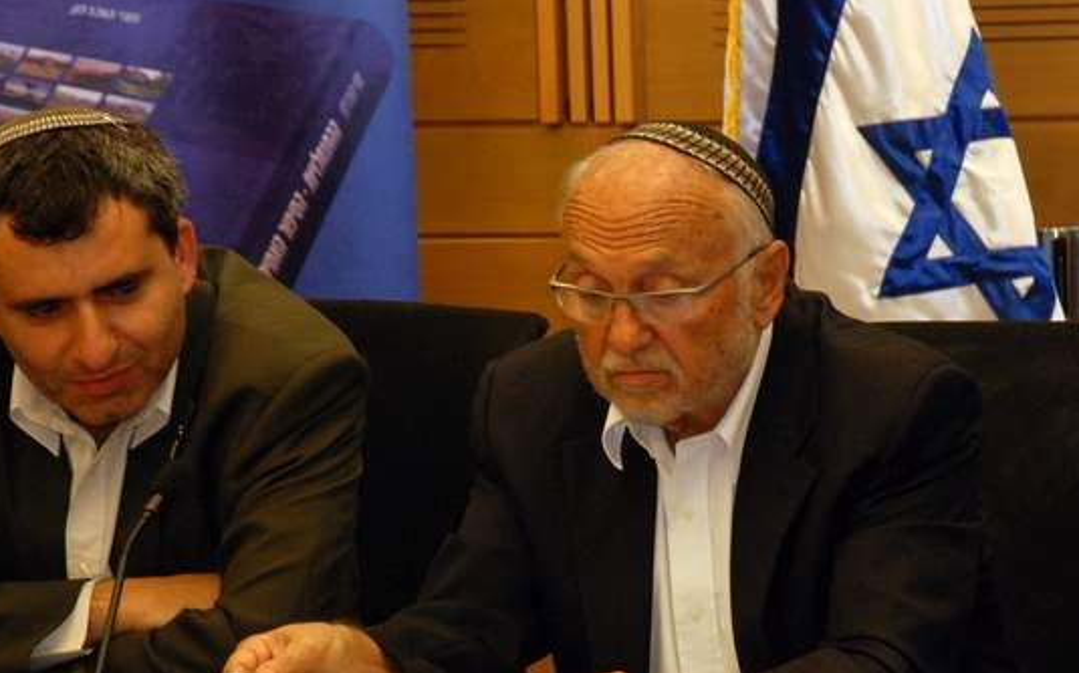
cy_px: 376
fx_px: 6732
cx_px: 627
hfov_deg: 9.2
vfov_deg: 5.7
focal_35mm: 229
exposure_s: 1/40
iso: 640
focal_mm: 100
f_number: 5.6
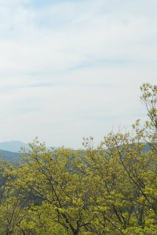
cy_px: 163
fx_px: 634
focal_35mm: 97
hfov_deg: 13.3
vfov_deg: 20.9
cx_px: -78
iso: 125
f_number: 6.9
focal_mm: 6.8
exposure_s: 1/400
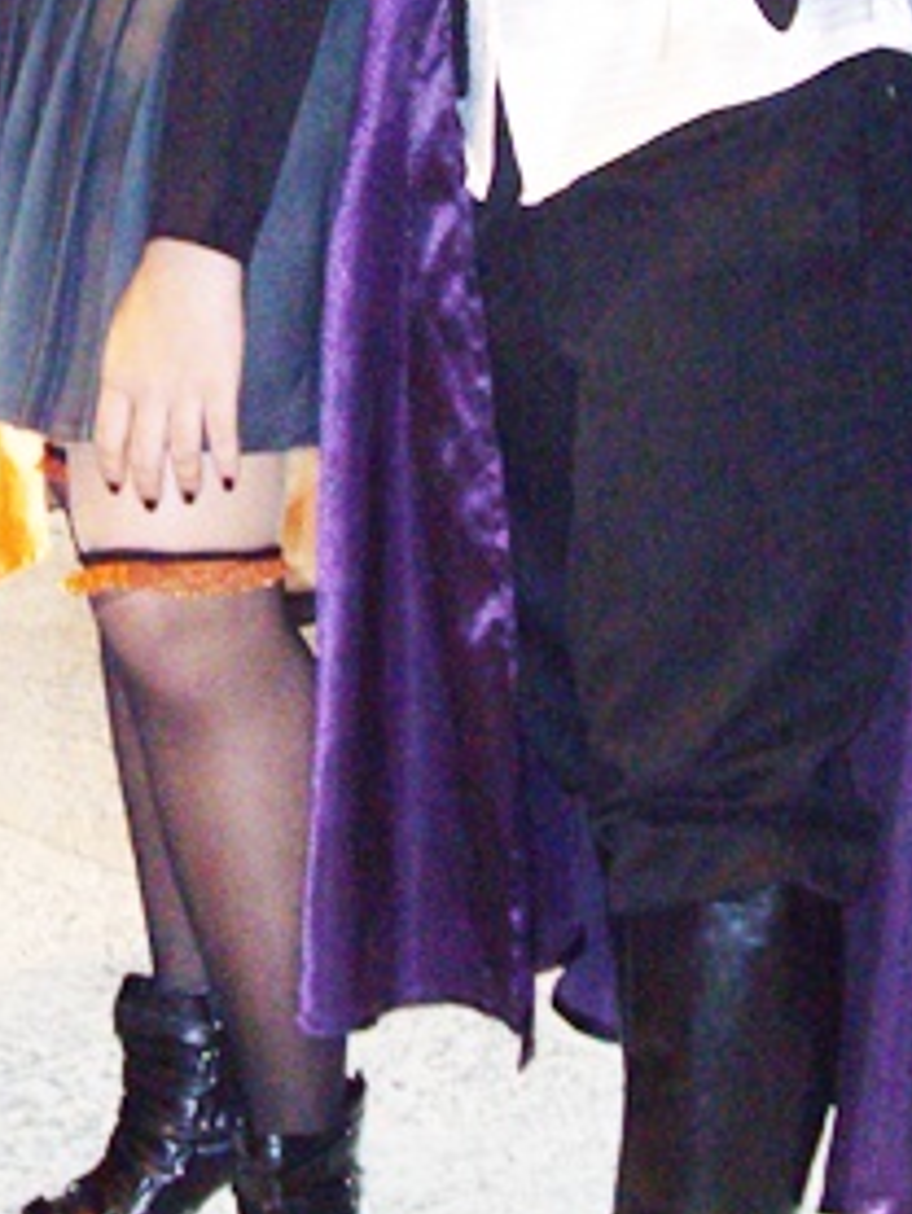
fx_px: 4668
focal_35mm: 133
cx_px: 175
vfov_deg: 14.5
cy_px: -131
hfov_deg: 11.1
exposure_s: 1/50
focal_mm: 9.6
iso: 400
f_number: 3.1
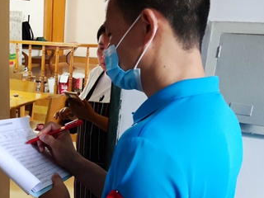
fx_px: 381
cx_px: 32
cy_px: 155
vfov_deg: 28.6
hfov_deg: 36.1
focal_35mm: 50
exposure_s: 1/33
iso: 1268
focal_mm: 4.71
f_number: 1.79
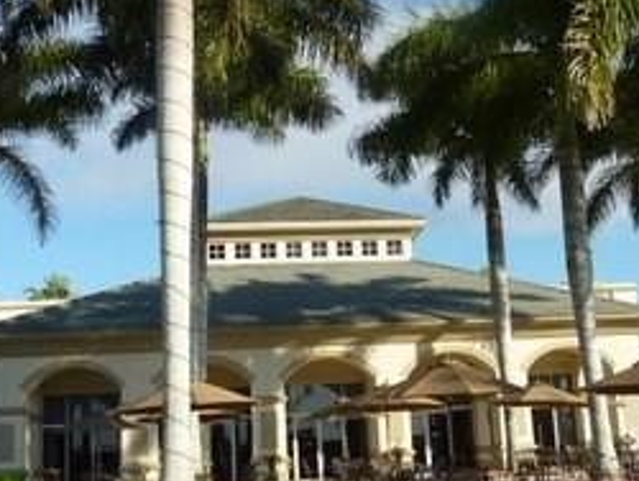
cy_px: 271
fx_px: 887
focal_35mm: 48
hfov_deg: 39.6
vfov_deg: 30.3
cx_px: 350
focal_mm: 4.1
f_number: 4.5
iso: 100
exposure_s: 1/400
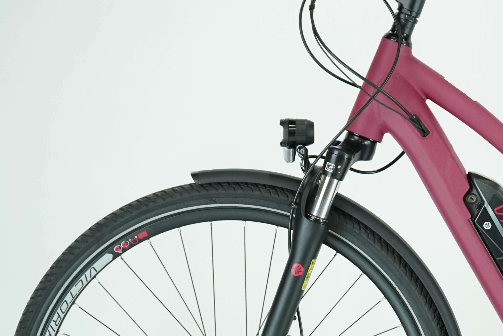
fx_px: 2026
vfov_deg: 9.4
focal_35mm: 145
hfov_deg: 13.8
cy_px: 280
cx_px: 574
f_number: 5.6
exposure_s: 1/200
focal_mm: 61
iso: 1600
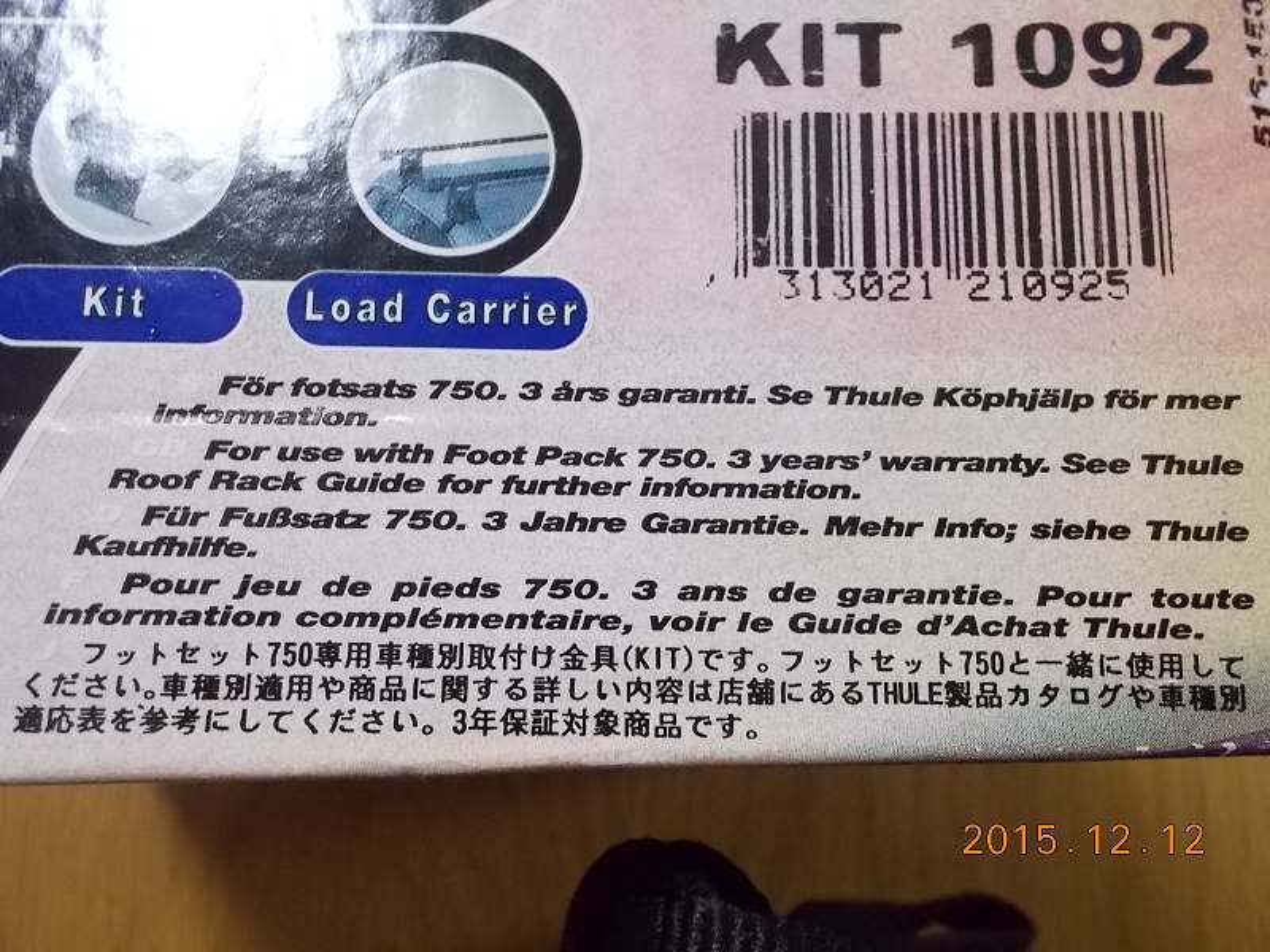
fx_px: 1064
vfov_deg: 48.2
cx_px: 635
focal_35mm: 29
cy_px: 476
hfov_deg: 61.7
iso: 400
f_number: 3.3
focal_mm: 4.1
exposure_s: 1/25
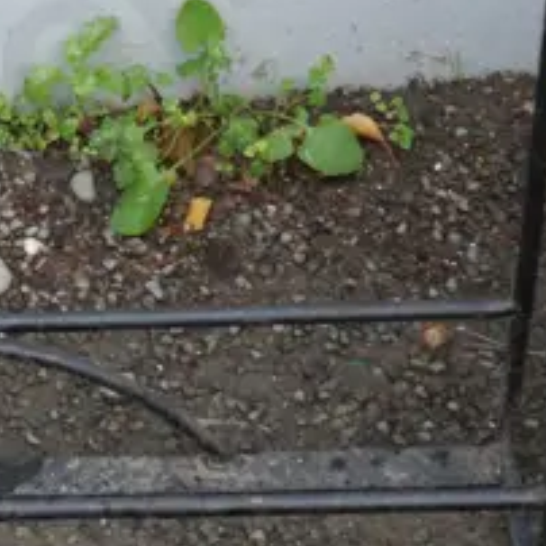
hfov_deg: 9.5
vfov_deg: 9.8
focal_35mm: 179
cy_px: 301
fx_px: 3194
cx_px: -257
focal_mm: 20
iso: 200
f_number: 4.5
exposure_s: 1/80
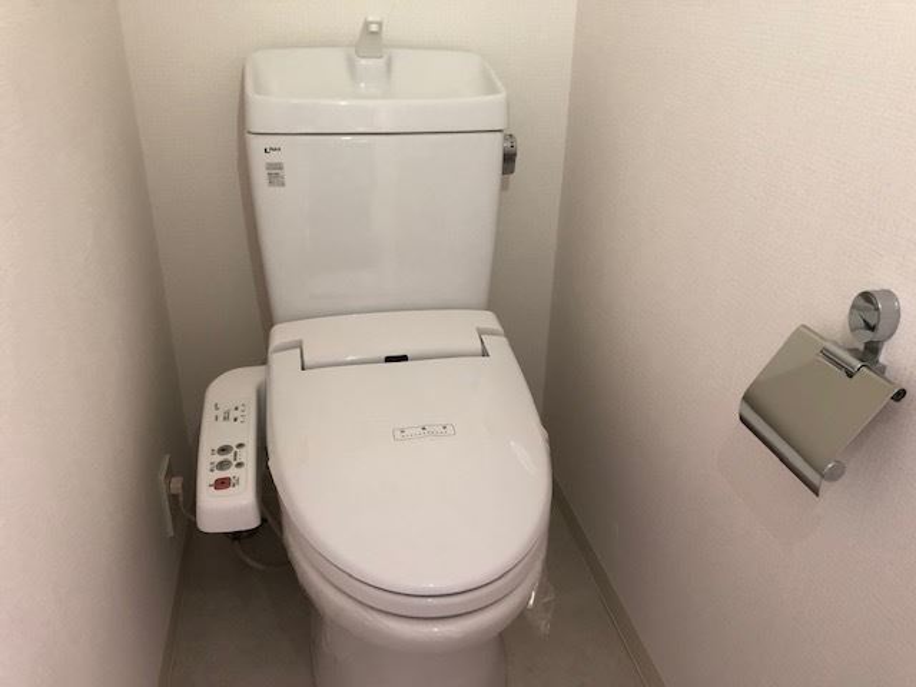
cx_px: 458
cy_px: 344
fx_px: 741
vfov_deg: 49.7
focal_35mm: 28
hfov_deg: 63.4
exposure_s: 1/15
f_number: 1.8
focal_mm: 3.99
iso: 64
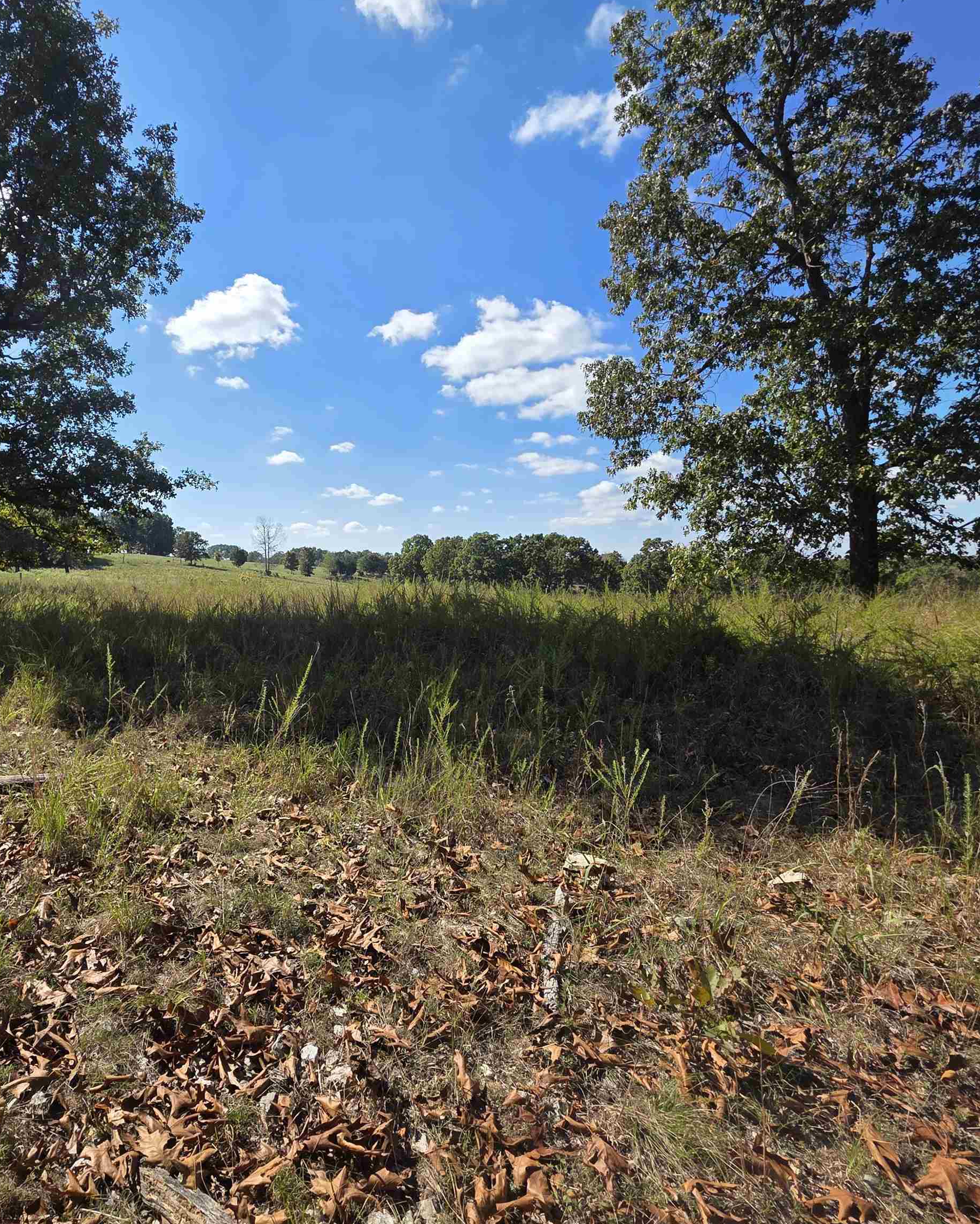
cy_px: 611
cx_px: 300
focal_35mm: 17
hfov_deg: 73.8
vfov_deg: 89.6
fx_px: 616
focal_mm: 2.2
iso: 40
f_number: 1.9
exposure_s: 1/1529
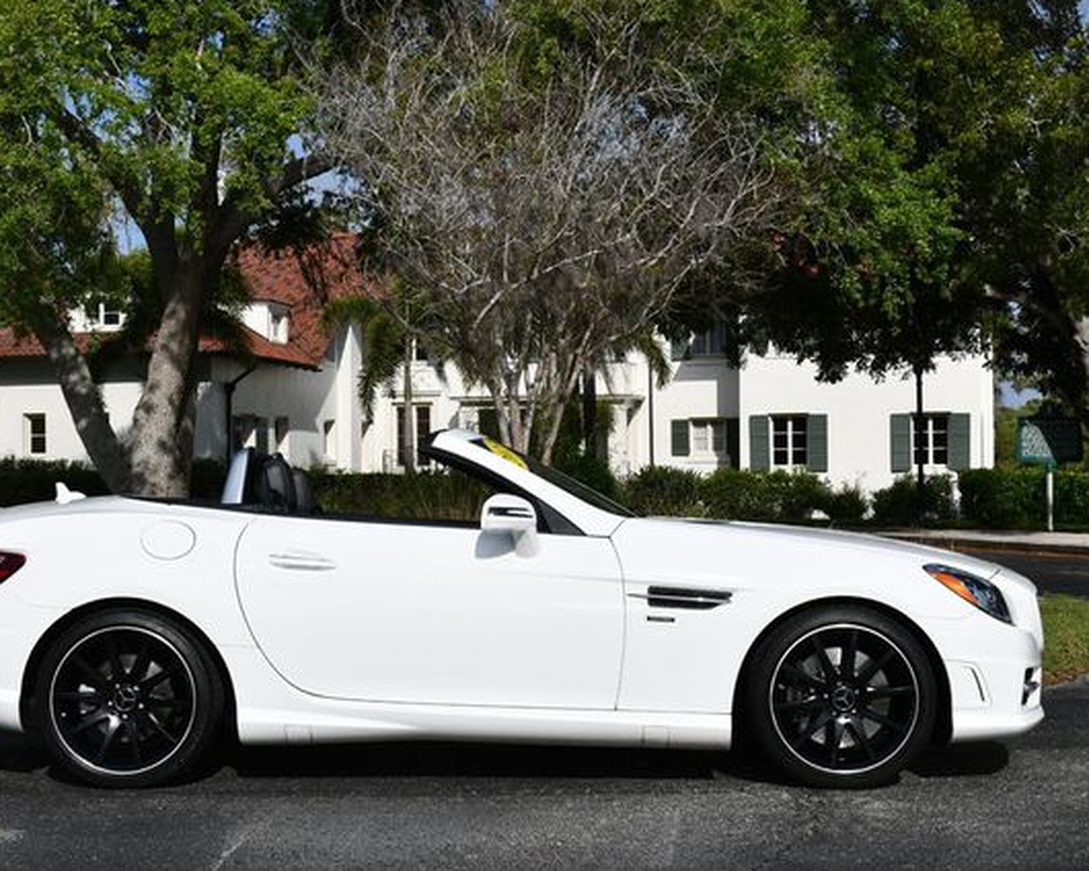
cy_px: 433
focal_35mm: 59
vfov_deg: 25.8
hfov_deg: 31.9
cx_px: 466
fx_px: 1902
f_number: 10
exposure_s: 1/400
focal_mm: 26
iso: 100
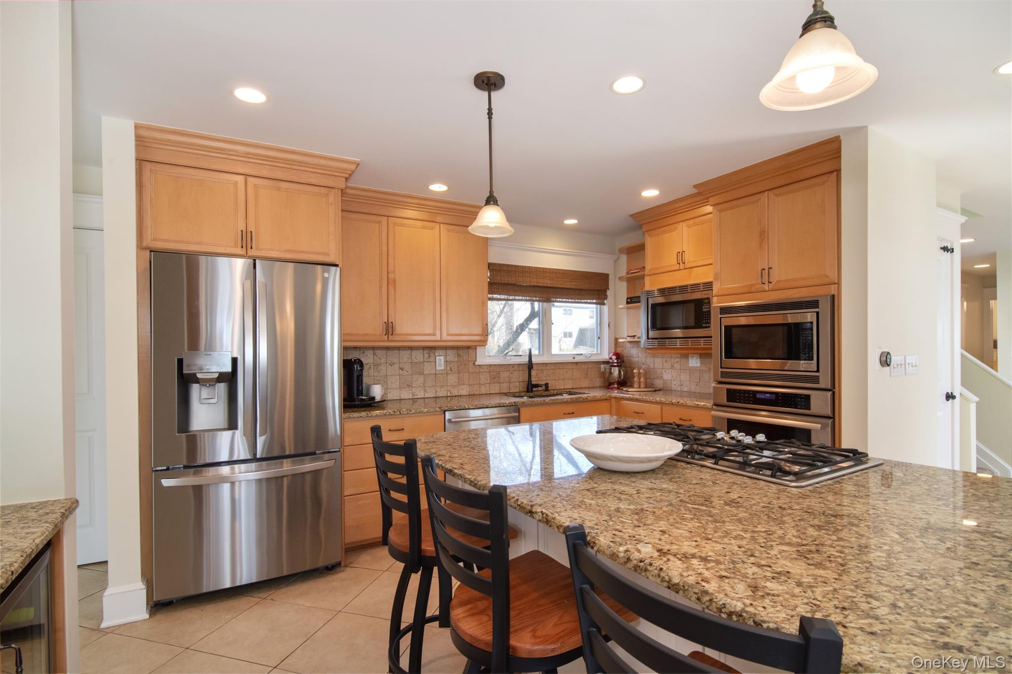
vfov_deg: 72.0
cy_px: 337
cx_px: 506
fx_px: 464
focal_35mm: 16
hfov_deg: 95.0
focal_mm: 11
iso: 640
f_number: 13
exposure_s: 1/20
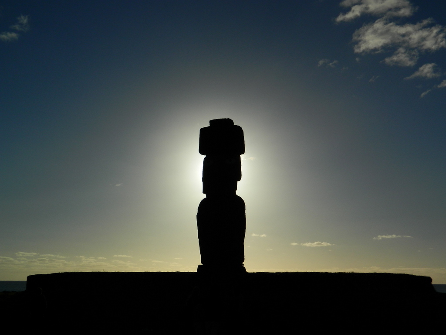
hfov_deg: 40.4
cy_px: 168
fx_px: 606
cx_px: 223
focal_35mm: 47
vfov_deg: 30.9
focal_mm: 8.4
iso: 80
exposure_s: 1/1000
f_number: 10.2
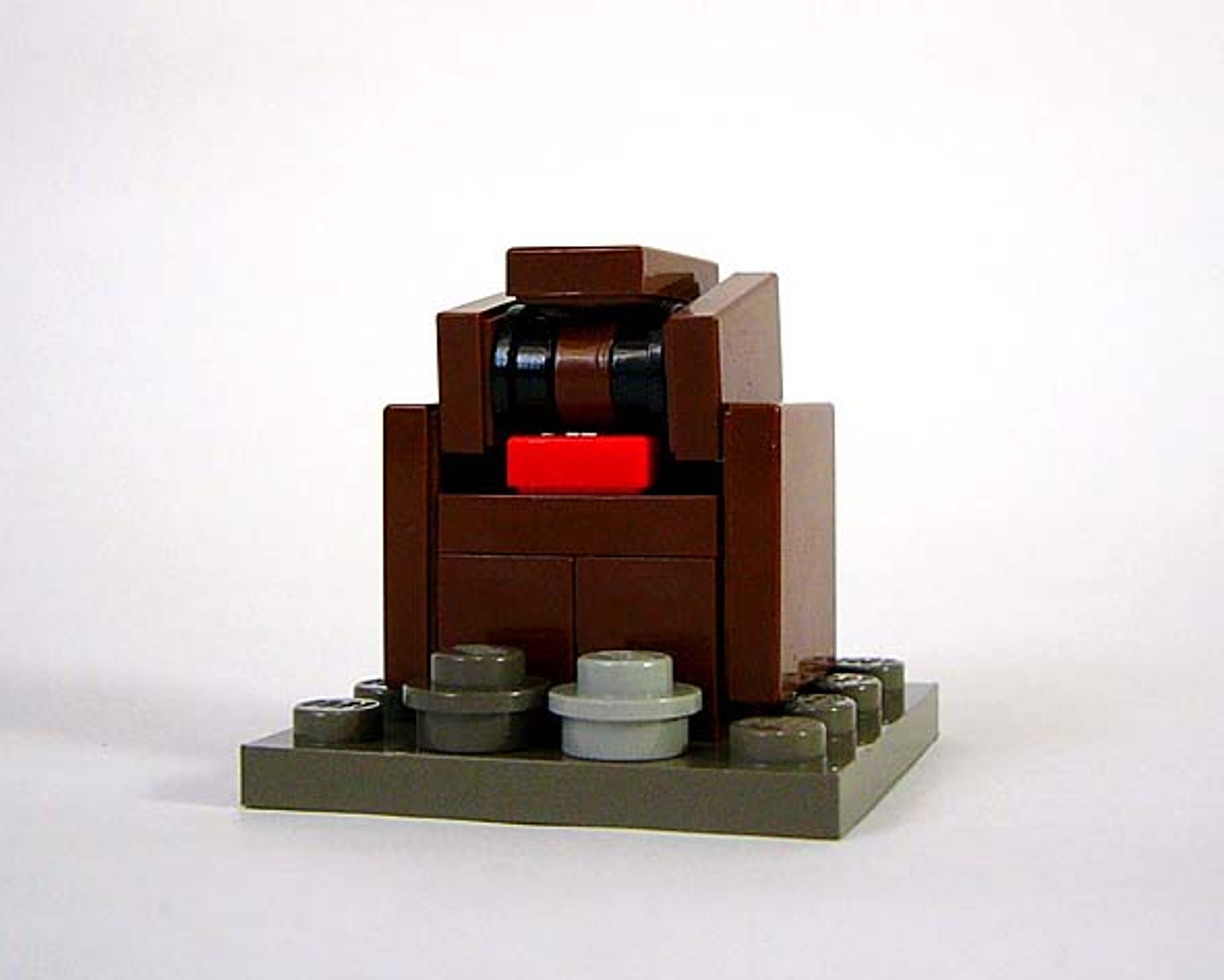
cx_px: 628
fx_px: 1341
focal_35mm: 37
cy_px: 495
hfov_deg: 49.1
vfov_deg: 40.1
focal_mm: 5.8
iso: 100
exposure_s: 1/40
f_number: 2.8
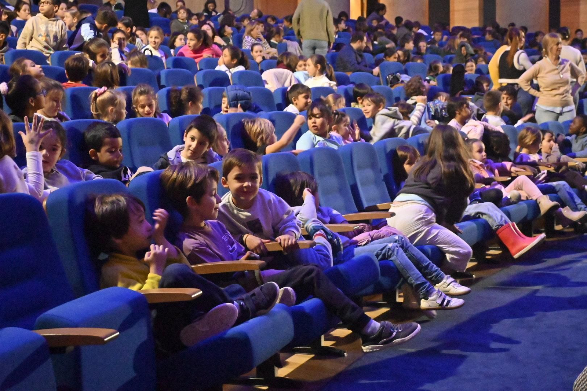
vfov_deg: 22.6
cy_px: 196
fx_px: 978
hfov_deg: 33.4
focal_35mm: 60
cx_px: 294
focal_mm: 40
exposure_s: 1/50
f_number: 5.6
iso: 12800
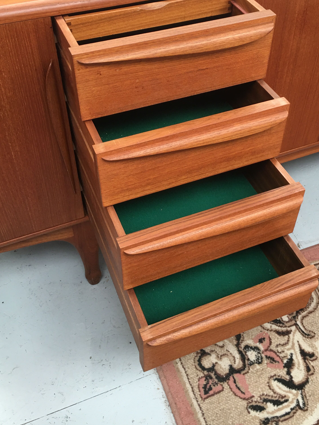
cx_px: 172
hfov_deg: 36.8
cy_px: 175
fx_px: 479
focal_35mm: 39
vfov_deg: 47.6
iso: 50
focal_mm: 4.15
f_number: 2.2
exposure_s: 1/33
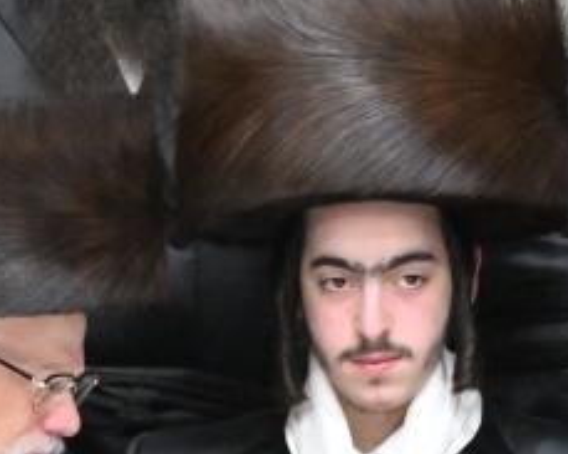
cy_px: 350
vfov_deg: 1.2
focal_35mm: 1258
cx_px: 620
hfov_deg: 1.5
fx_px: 21139
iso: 1250
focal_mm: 200
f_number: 2.8
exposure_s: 1/400
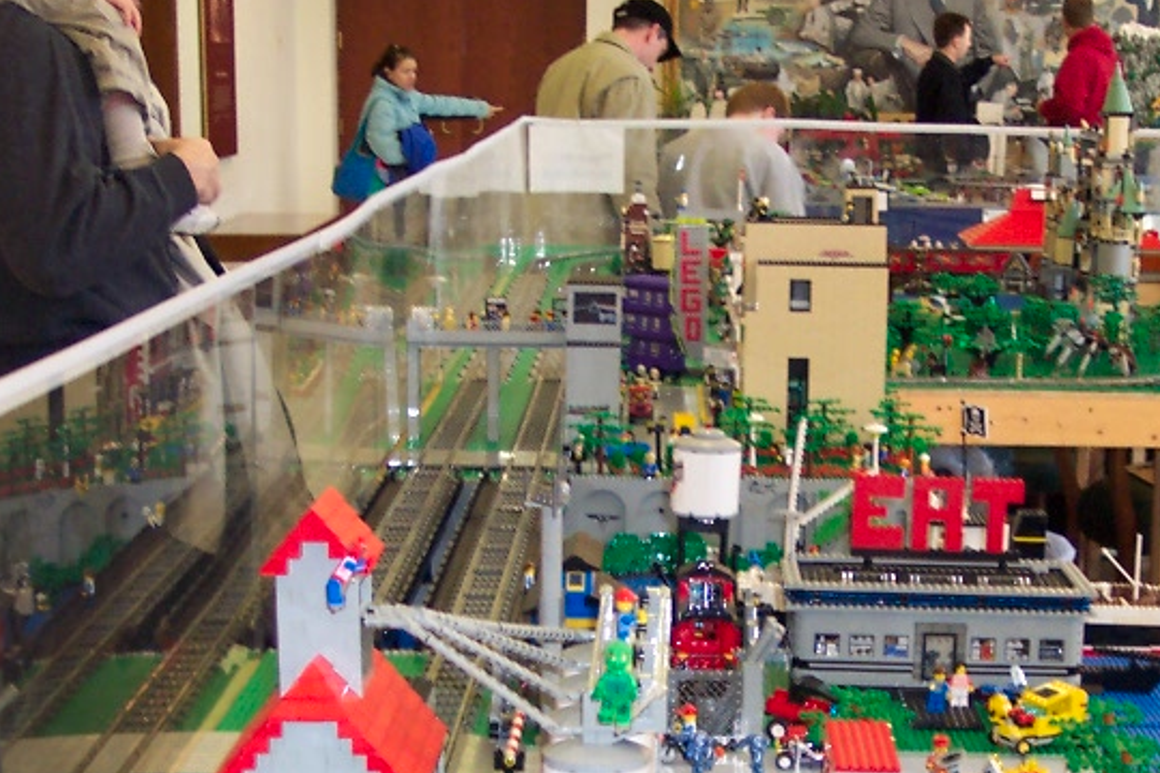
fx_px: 2449
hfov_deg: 26.4
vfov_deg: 17.7
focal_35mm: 76
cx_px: 810
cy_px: 696
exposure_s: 1/30
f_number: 2.8
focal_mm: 8
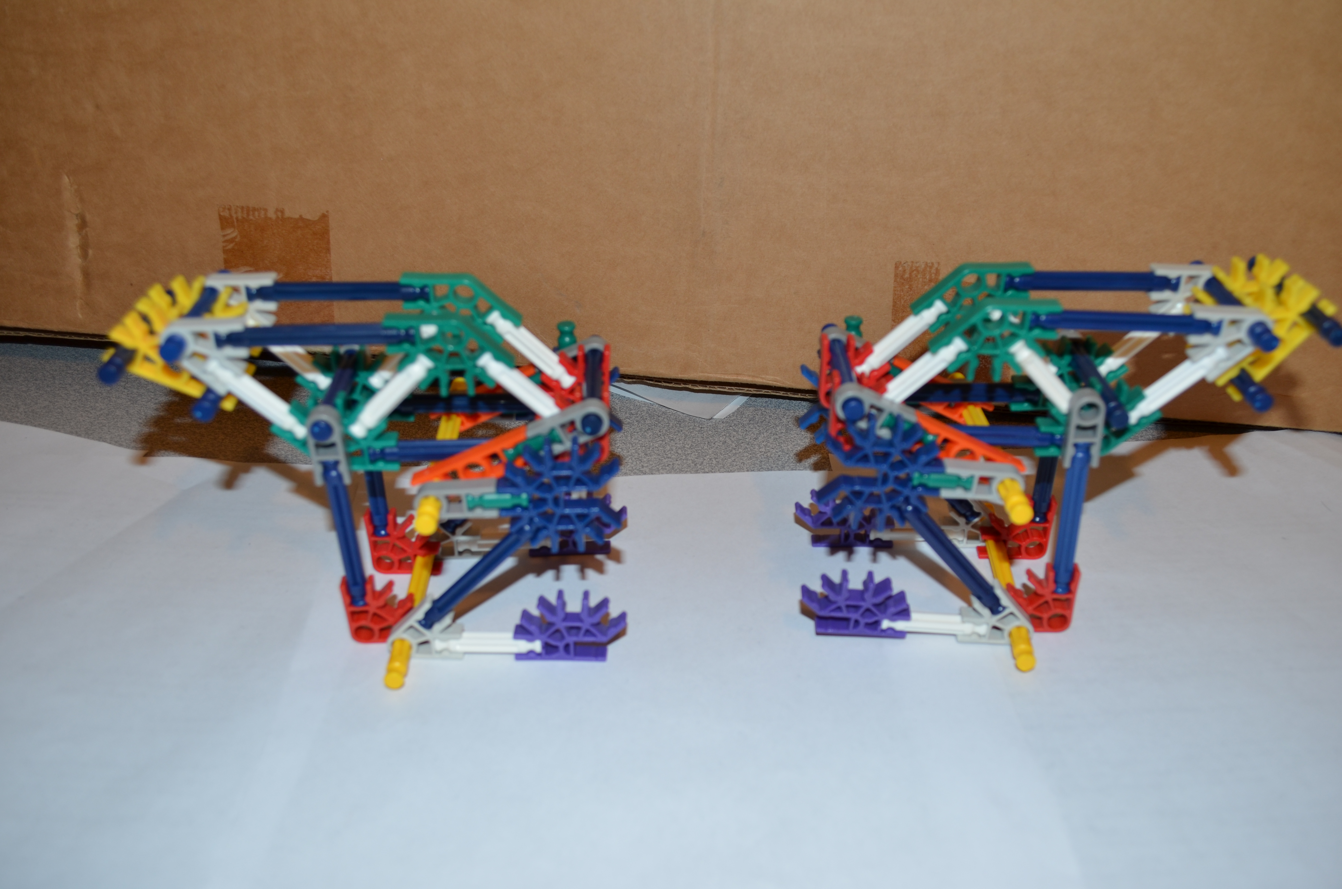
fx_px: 1228
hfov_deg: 57.3
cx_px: 671
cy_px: 444
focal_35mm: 33
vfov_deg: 39.8
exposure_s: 1/30
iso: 200
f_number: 5.6
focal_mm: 22
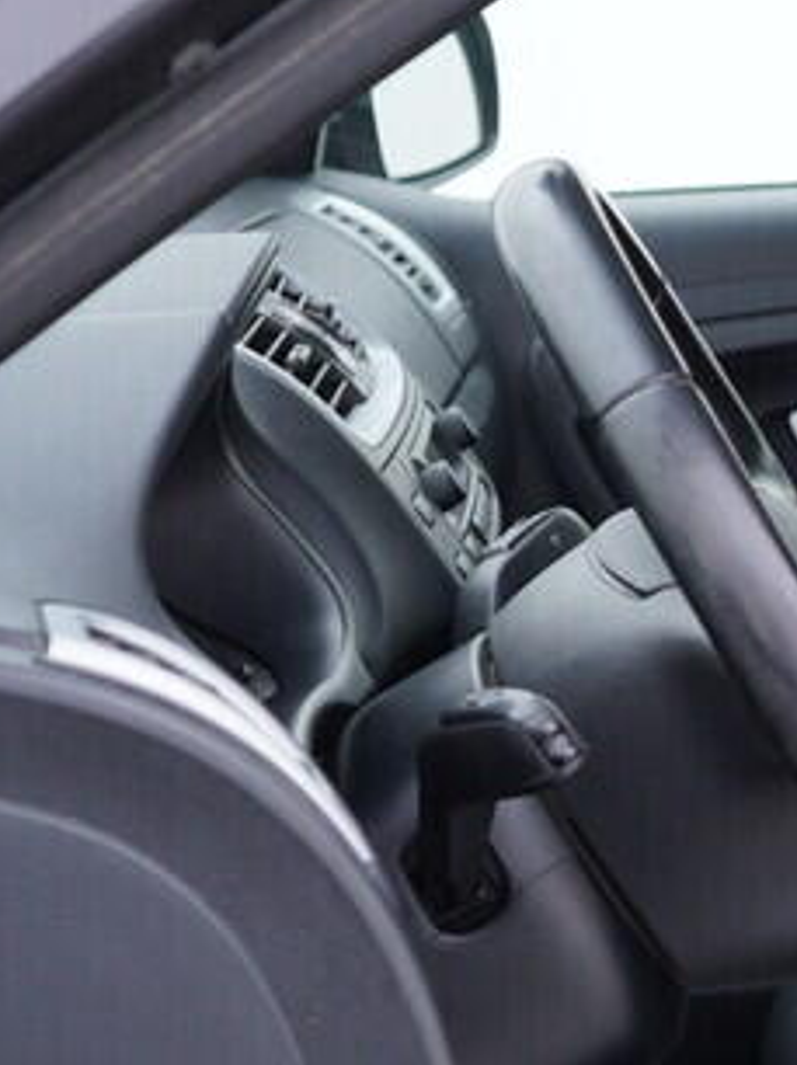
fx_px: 3566
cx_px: 1636
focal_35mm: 116
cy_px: 726
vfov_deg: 16.9
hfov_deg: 11.4
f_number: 2.8
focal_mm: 24
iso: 125
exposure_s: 1/40
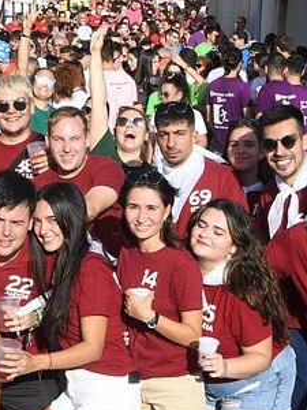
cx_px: 126
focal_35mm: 98
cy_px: 287
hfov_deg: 15.1
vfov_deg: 19.9
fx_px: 1159
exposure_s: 1/125
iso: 250
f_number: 14
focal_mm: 24
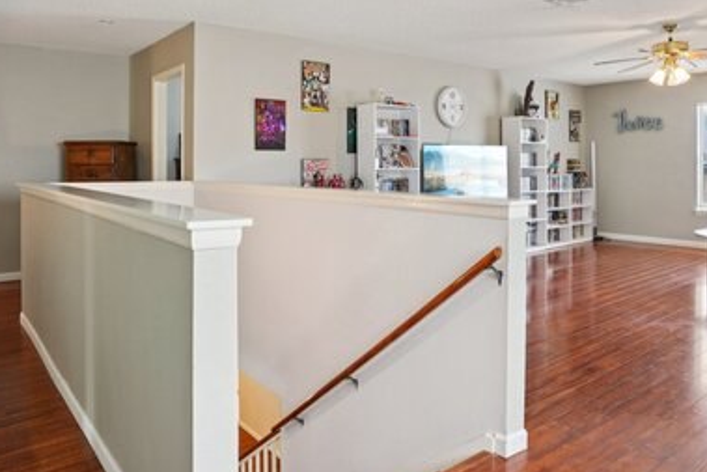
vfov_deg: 47.4
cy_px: 171
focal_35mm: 27
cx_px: 364
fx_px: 530
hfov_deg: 67.3
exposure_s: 1/8
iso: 400
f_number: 8
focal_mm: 16
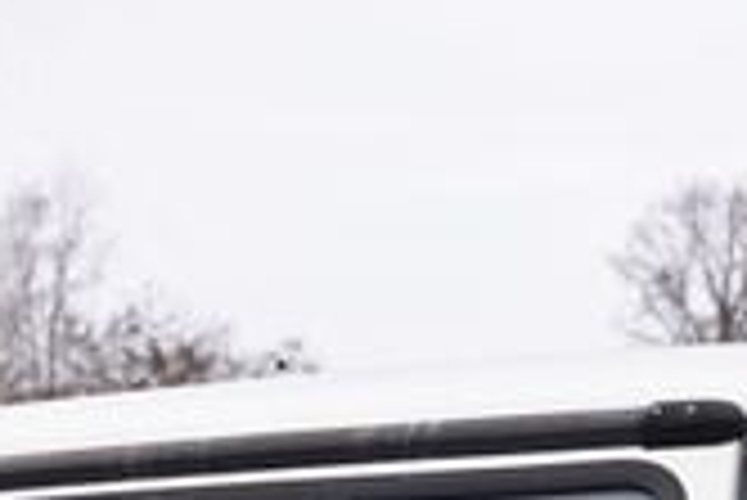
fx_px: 3842
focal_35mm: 185
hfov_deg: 10.9
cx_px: -202
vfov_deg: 6.7
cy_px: 1489
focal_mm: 30
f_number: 5.6
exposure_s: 1/80
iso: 100
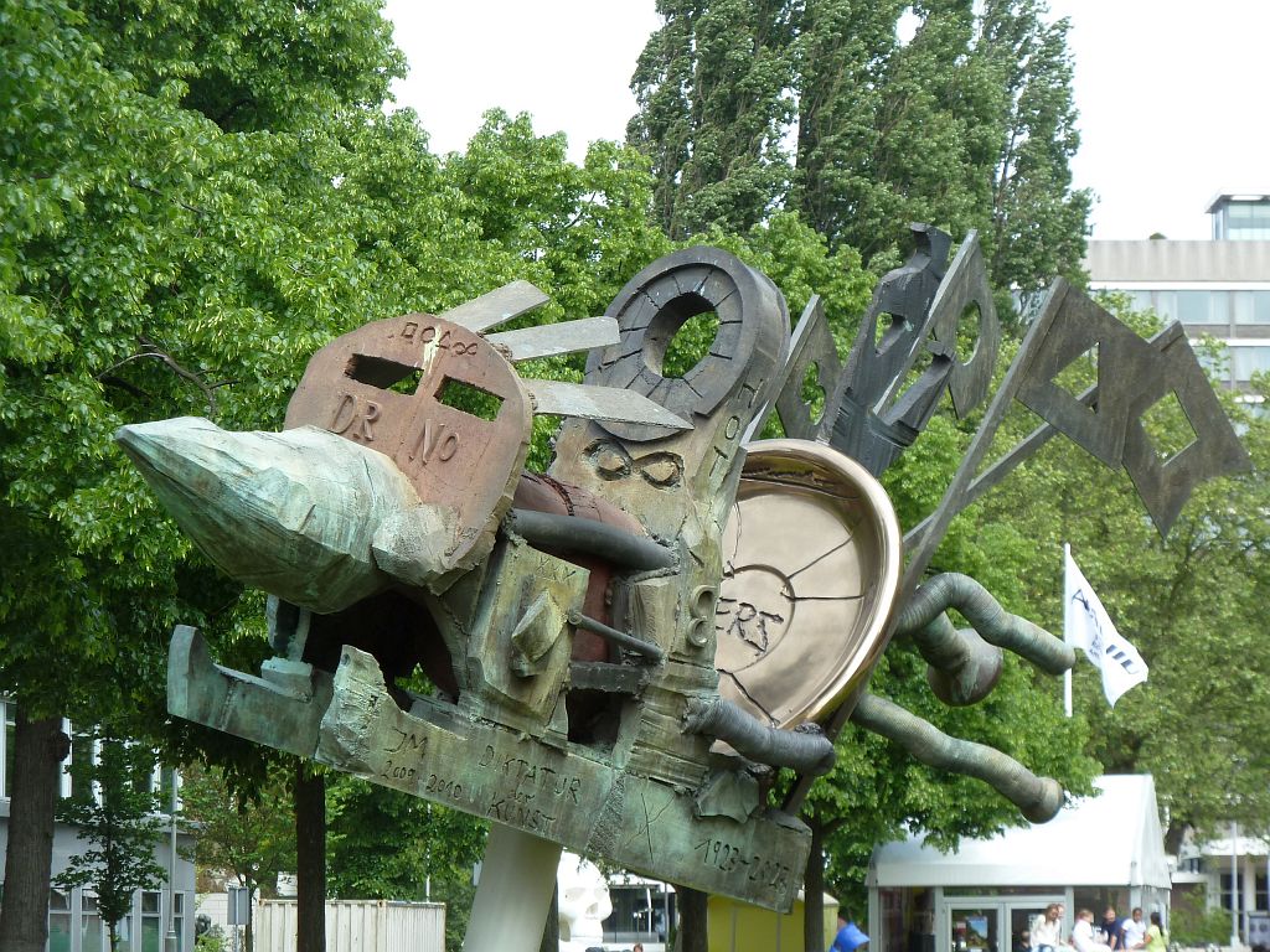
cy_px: 476
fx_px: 5393
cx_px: 635
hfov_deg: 13.4
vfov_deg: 10.1
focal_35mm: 147
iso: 80
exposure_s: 1/160
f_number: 4.5
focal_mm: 24.1
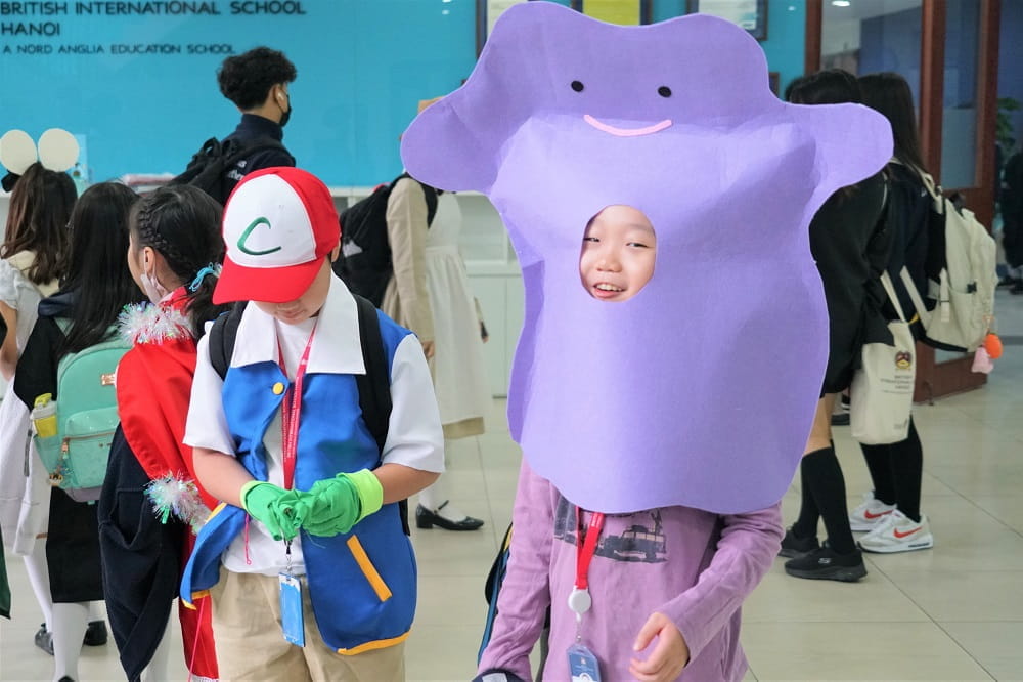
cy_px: 341
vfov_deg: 29.2
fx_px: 1307
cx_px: 512
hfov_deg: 42.8
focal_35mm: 46
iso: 3200
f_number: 4.5
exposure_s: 1/160
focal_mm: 46
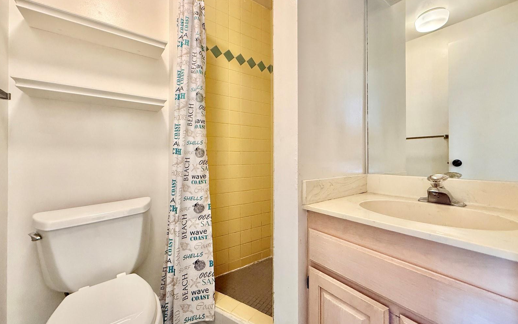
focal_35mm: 15
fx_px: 212
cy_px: 156
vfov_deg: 74.7
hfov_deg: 101.5
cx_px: 259
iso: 320
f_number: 2.2
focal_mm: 2.22
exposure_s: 1/60
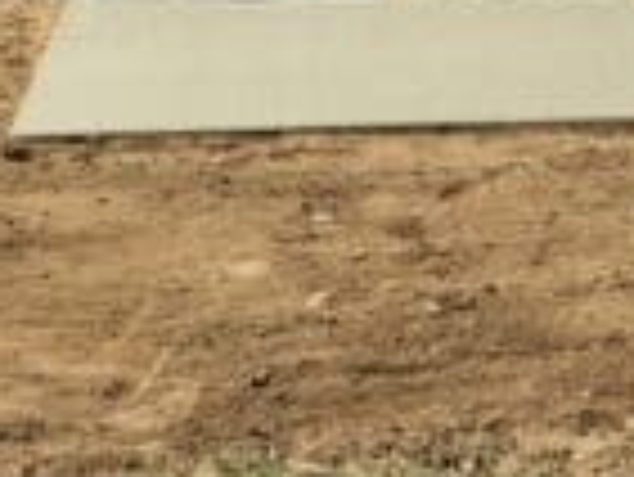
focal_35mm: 117
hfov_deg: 16.7
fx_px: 2145
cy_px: 86
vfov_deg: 12.6
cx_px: 456
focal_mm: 3.3
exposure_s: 1/1058
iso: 25
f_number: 2.4
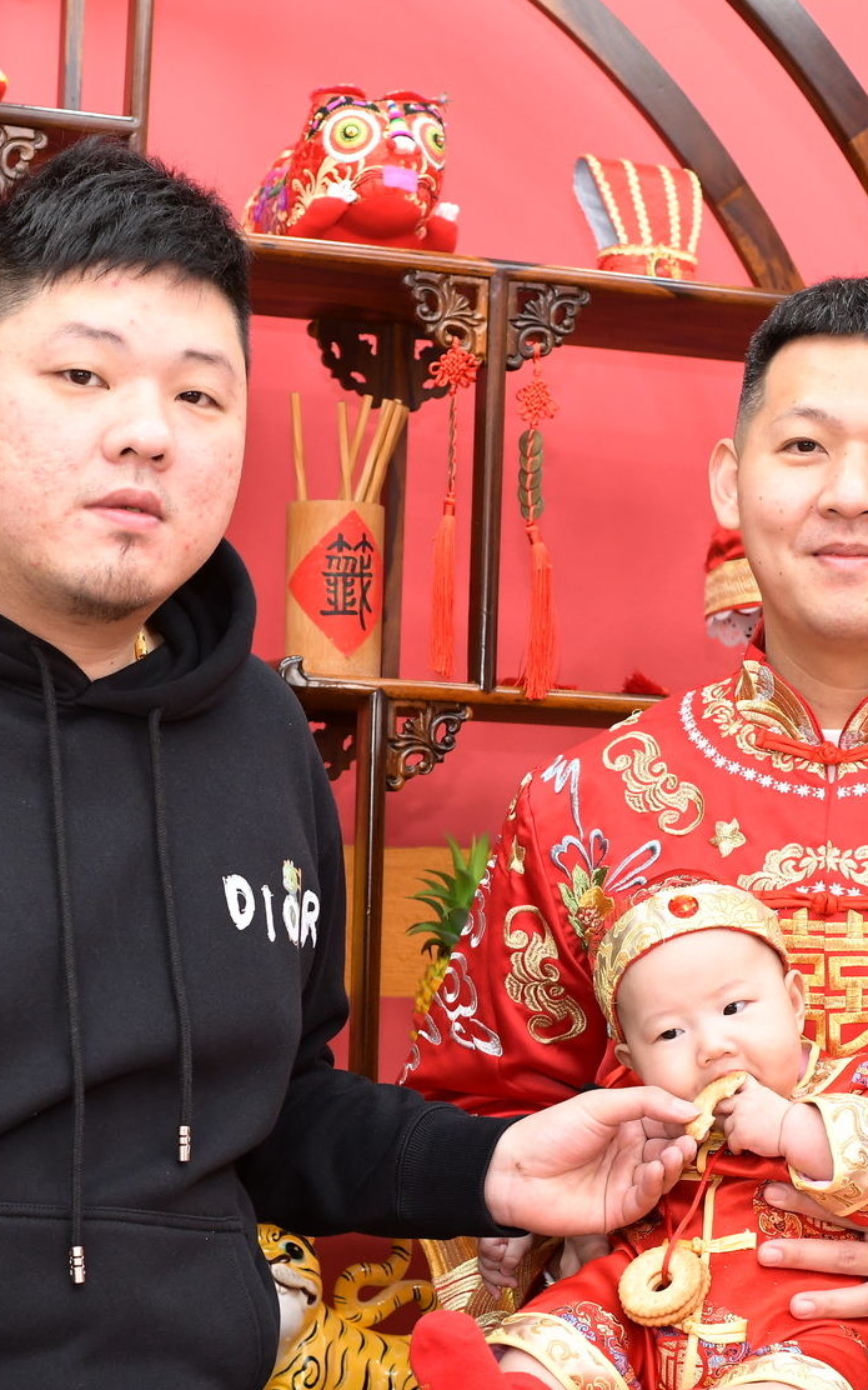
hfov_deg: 16.9
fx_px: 2914
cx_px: 425
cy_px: 895
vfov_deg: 26.7
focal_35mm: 77
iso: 800
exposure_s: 1/200
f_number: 4.5
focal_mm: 35
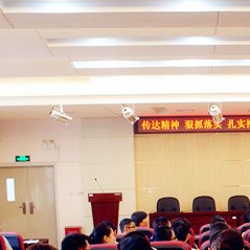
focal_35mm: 77
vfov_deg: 22.0
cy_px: 222
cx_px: 305
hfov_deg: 20.9
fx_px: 629
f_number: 3.5
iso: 320
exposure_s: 1/30
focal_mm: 18
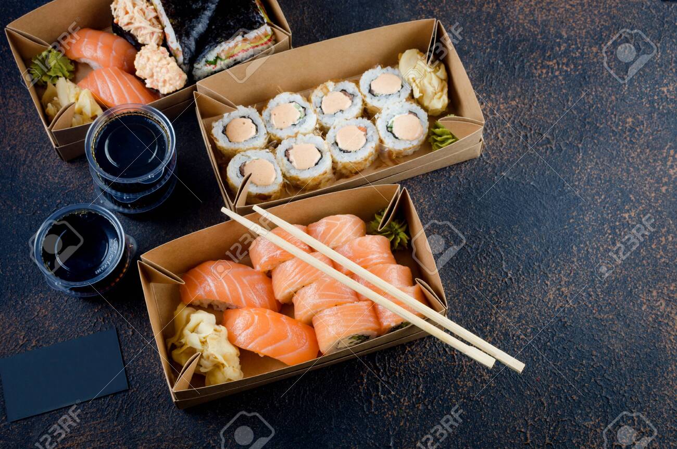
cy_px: 224
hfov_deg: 37.9
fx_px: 985
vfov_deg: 25.6
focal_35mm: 52
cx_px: 338
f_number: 8
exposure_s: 1/125
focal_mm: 35
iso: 160
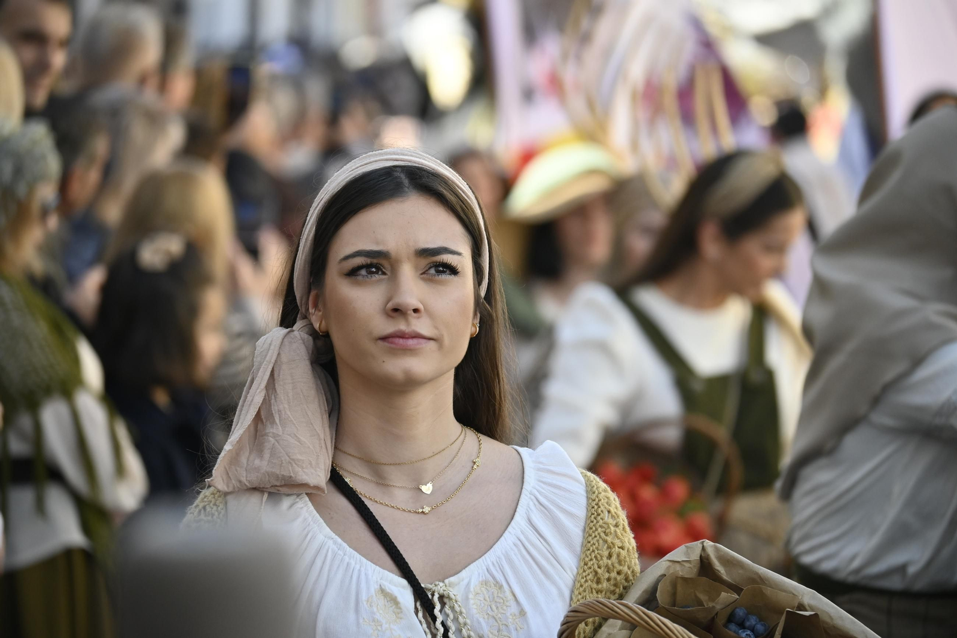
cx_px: 478
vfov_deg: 4.6
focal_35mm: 300
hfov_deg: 6.9
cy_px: 319
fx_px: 7973
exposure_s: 1/500
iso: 400
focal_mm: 200
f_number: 6
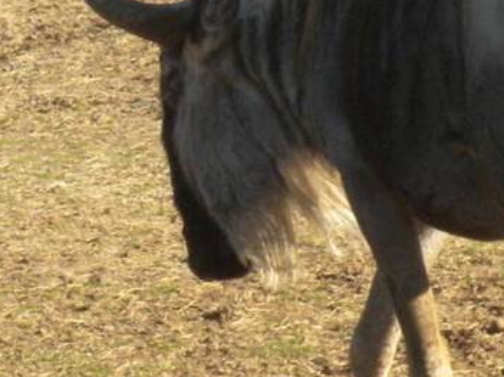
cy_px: 151
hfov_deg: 6.0
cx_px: 223
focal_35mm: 328
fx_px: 4774
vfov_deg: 4.5
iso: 122
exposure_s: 1/452
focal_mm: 12.7
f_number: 5
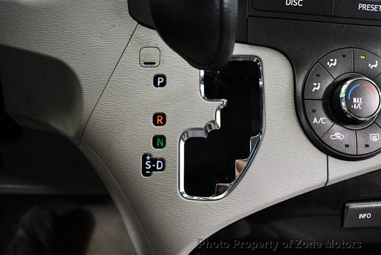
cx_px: 190
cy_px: 128
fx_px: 381
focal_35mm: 36
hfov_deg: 53.1
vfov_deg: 36.9
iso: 3200
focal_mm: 18
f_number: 3.5
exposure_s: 1/60
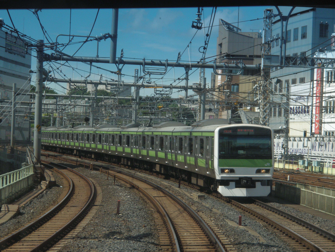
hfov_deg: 17.3
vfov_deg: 13.0
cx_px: 168
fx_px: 1103
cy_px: 126
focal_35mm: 114
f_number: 5
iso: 80
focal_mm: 20.1
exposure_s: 1/500
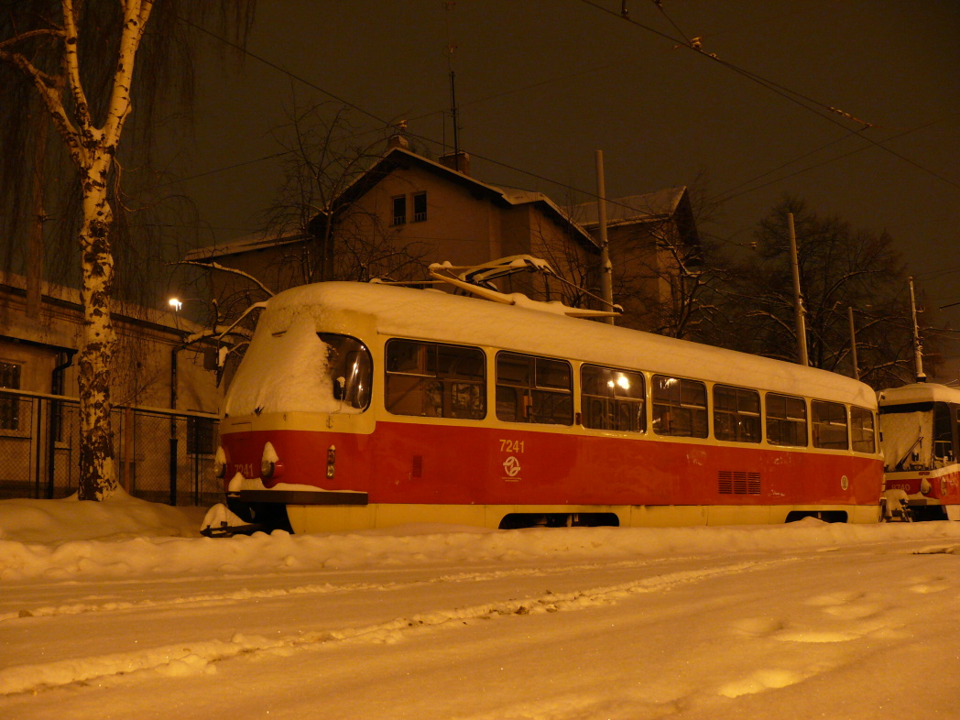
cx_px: 480
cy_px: 360
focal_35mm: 35
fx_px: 971
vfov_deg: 40.7
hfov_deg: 52.6
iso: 200
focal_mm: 7.4
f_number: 2.8
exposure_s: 1/2.5
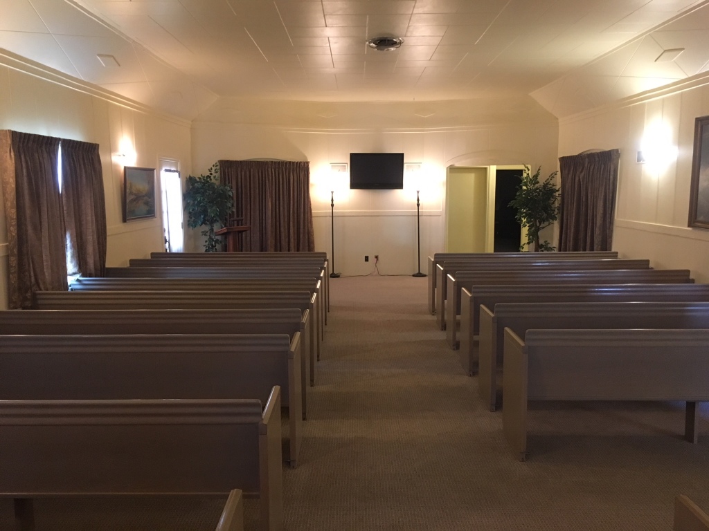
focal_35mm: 29
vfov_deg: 48.2
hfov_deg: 61.7
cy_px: 266
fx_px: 594
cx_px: 354
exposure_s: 1/15
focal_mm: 4.15
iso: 200
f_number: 2.2
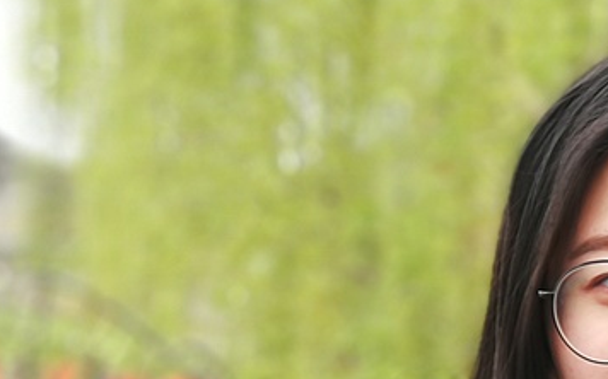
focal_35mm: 145
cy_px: 370
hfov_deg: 14.4
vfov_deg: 9.0
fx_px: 2401
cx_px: 292
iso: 50
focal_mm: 3.95
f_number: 4
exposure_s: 1/228
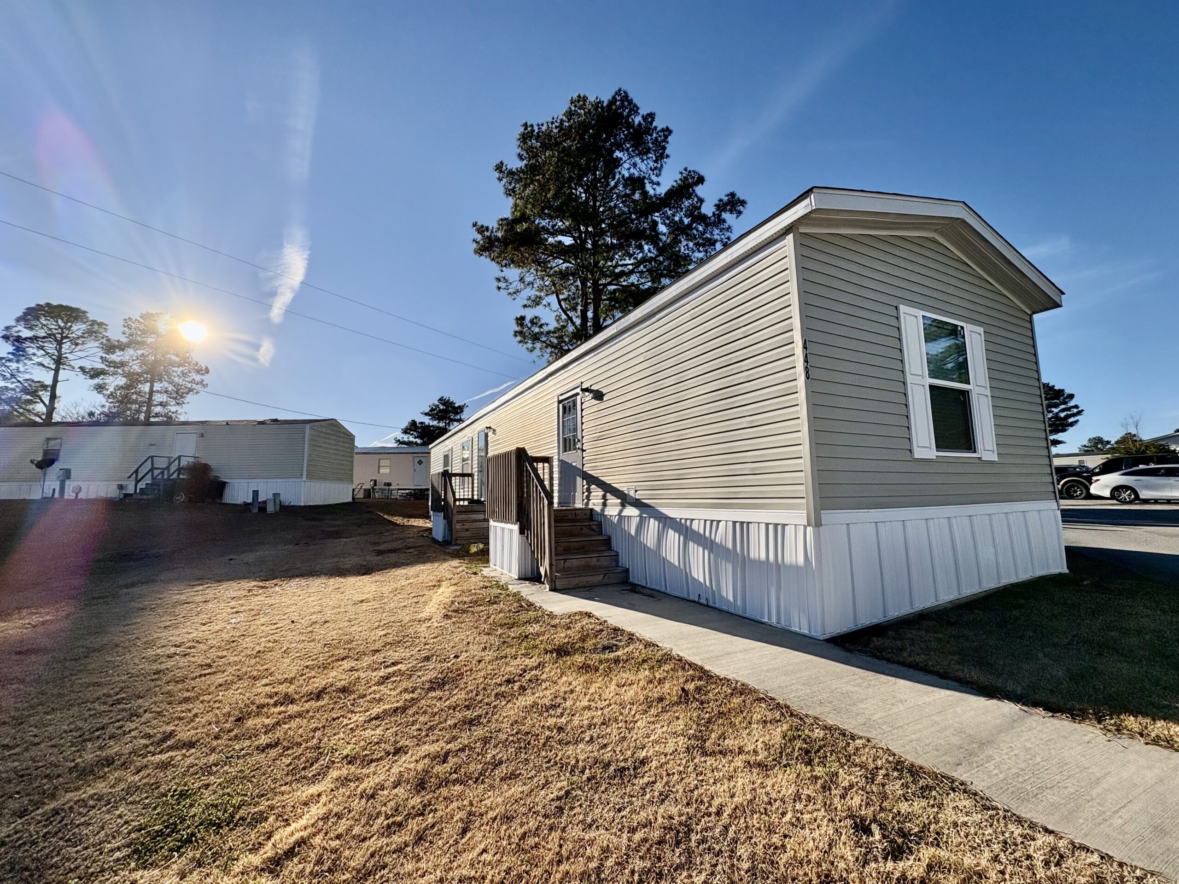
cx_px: 590
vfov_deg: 85.7
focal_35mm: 14
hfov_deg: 102.1
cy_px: 442
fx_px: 477
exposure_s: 1/4926
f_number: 2.2
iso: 64
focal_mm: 2.22
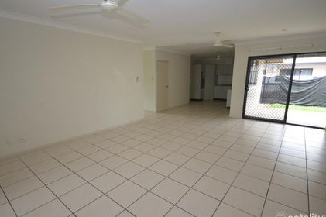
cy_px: 113
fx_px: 174
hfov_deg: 86.0
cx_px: 154
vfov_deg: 63.7
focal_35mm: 19
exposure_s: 1/60
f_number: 4.2
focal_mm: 11.5
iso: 560
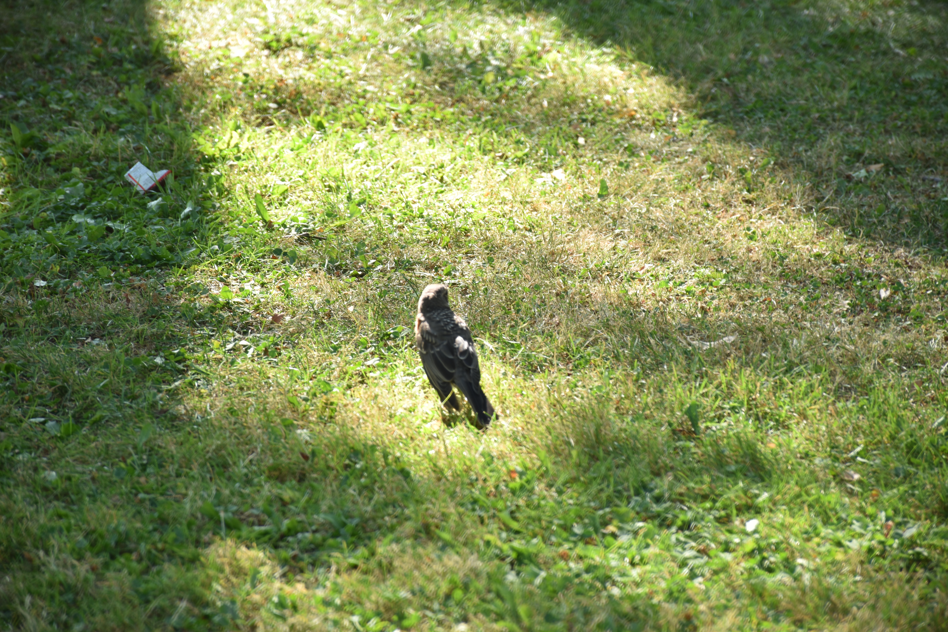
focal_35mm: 210
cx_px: 474
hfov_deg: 9.8
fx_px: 5530
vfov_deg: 6.5
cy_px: 316
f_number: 5.6
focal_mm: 140
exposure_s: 1/30
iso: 100
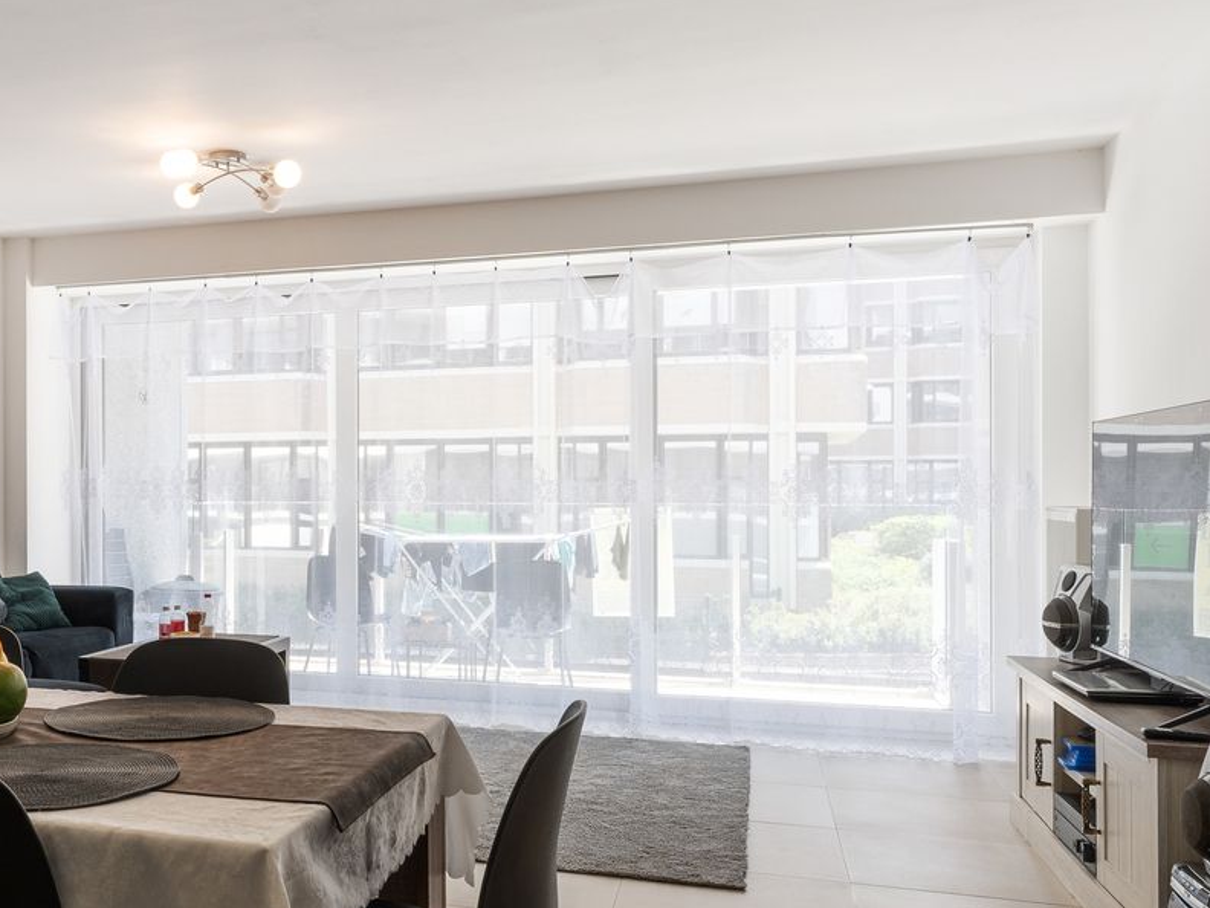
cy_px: 497
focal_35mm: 36
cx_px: 232
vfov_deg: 39.4
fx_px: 1265
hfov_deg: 48.1
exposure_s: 1/4
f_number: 11
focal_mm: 14.9
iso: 250
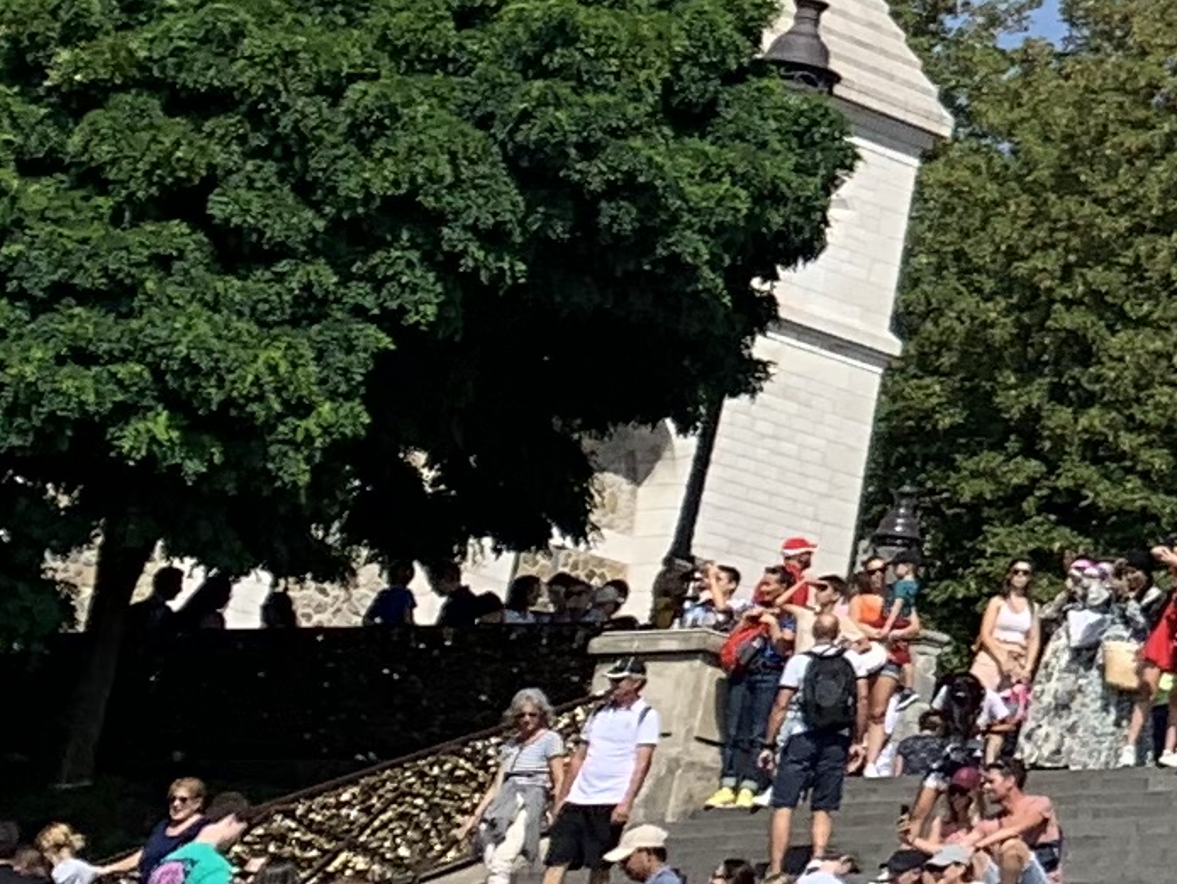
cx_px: 2863
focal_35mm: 151
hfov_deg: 11.0
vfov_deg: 9.4
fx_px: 5136
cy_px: -609
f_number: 1.8
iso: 25
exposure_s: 1/2611
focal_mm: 4.25
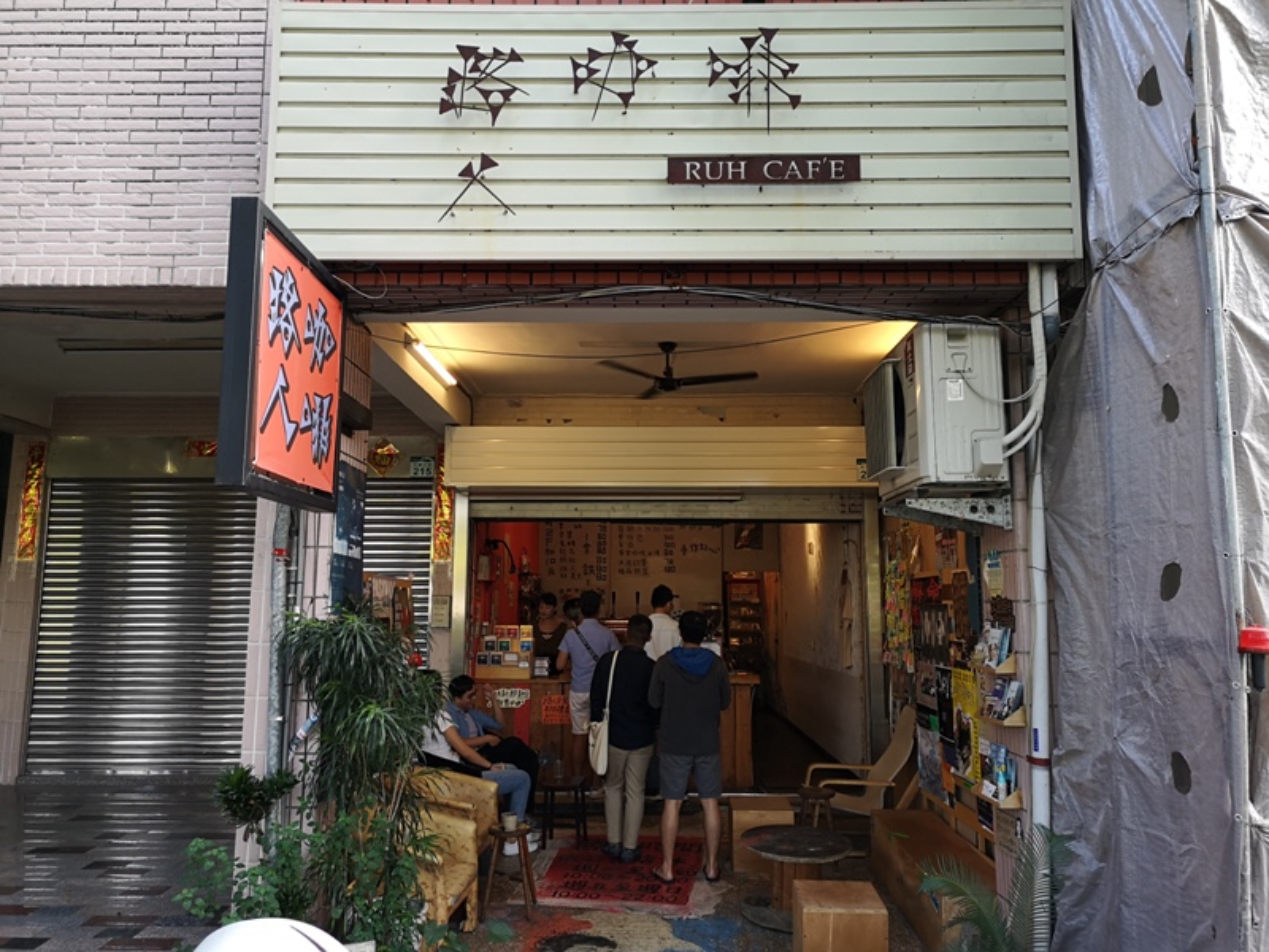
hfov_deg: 65.3
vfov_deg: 51.4
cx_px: 634
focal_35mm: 27
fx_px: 990
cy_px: 476
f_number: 1.8
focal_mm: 3.95
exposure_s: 1/90
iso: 100
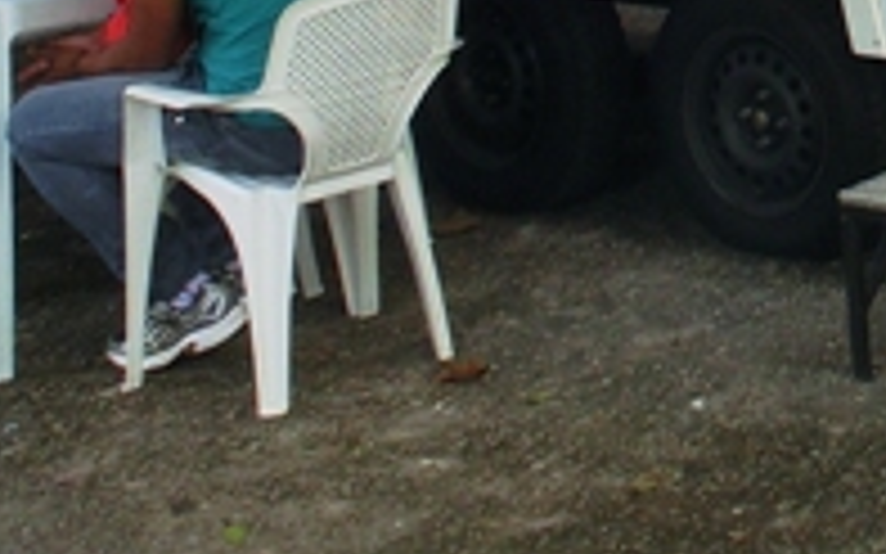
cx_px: 1259
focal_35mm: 145
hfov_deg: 13.7
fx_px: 3500
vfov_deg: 8.7
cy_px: -464
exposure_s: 1/60
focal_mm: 7.38
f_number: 4
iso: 125
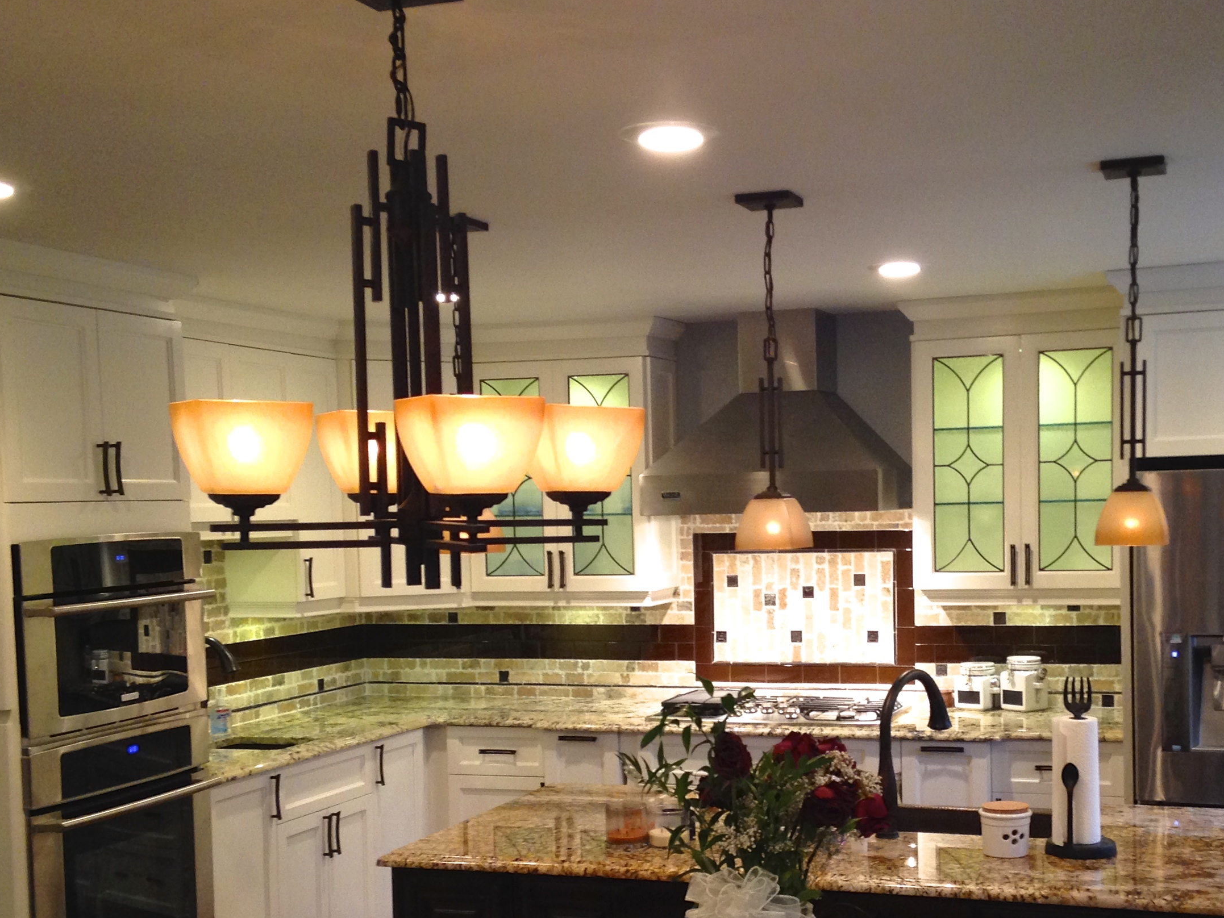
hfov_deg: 38.1
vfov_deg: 28.9
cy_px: 615
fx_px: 1768
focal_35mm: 50
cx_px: 721
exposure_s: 1/20
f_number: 2.4
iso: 160
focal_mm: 4.12
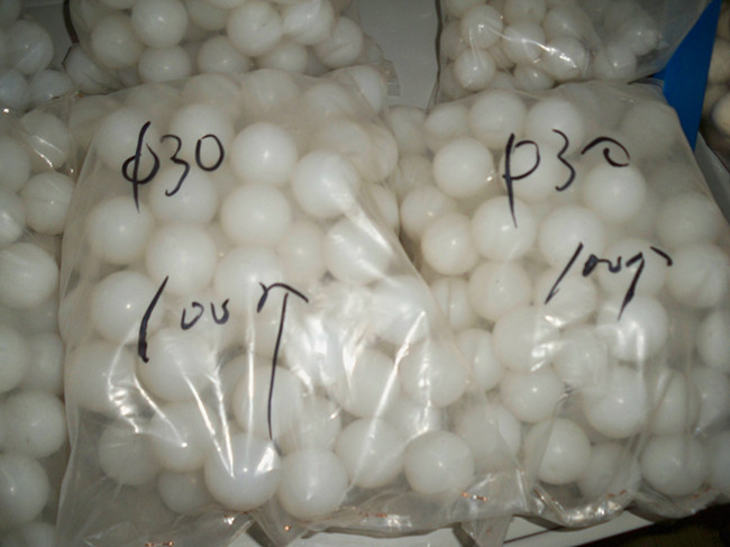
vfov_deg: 40.7
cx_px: 365
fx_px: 738
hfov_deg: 52.6
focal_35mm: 35
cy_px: 274
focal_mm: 6.3
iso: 200
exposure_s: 1/30
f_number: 3.1
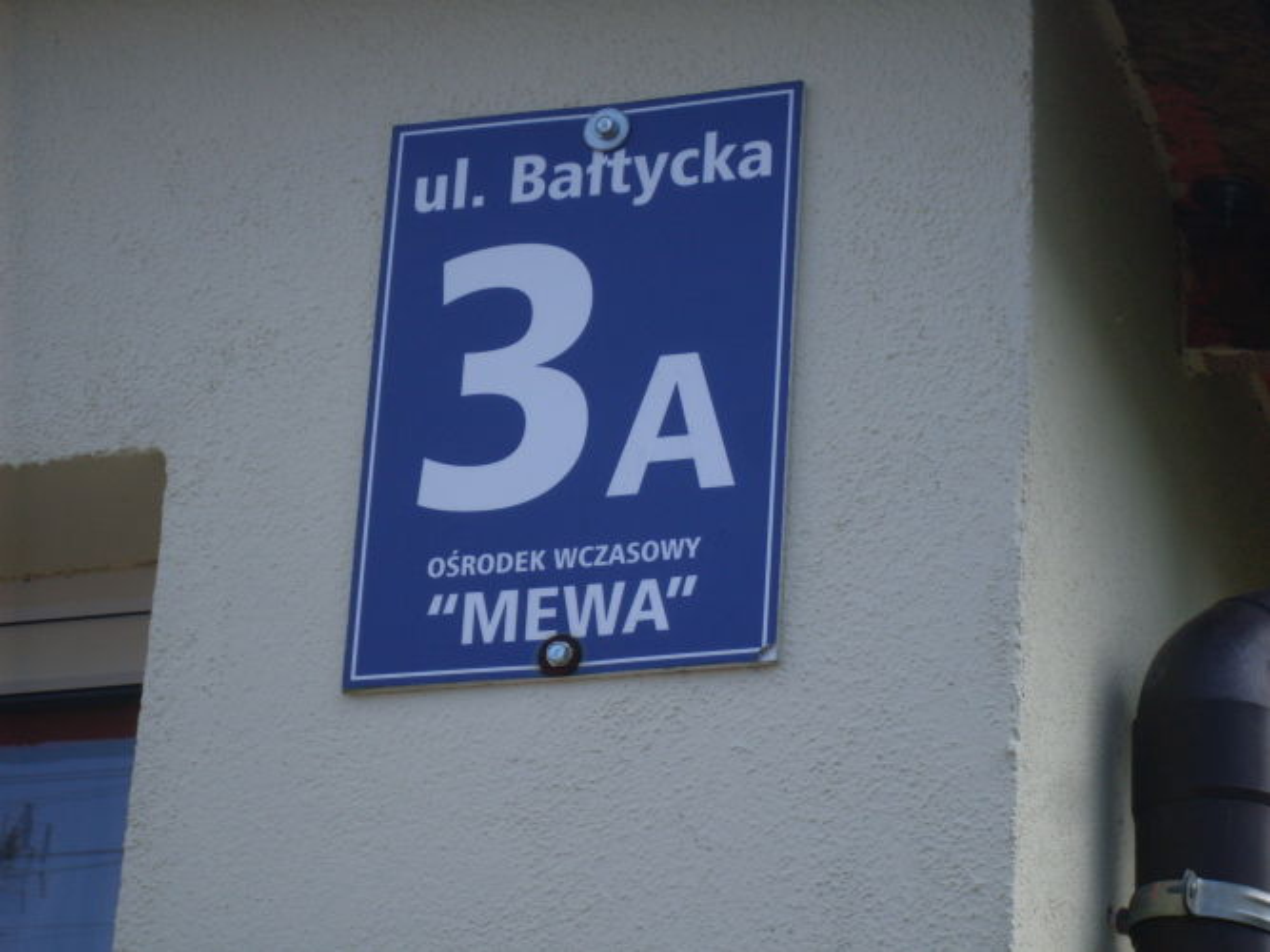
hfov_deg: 17.3
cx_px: 635
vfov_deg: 13.0
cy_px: 476
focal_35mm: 114
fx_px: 4182
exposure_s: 1/180
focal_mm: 18.9
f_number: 5.2
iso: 80
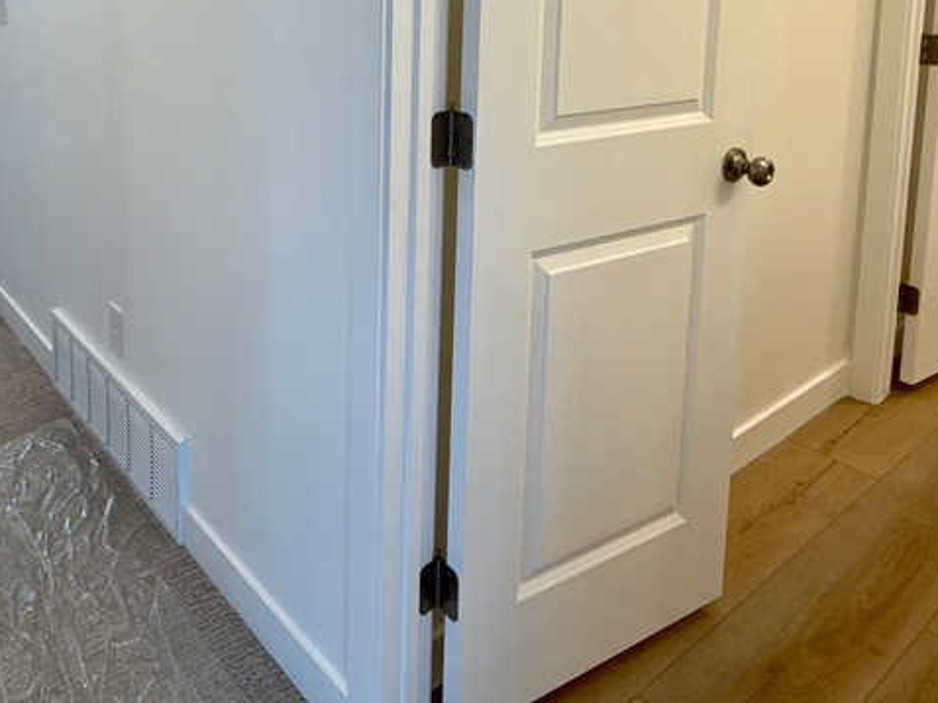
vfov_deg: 42.1
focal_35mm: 30
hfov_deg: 56.8
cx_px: 228
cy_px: 43
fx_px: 813
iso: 50
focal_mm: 2.22
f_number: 2.2
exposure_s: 1/40
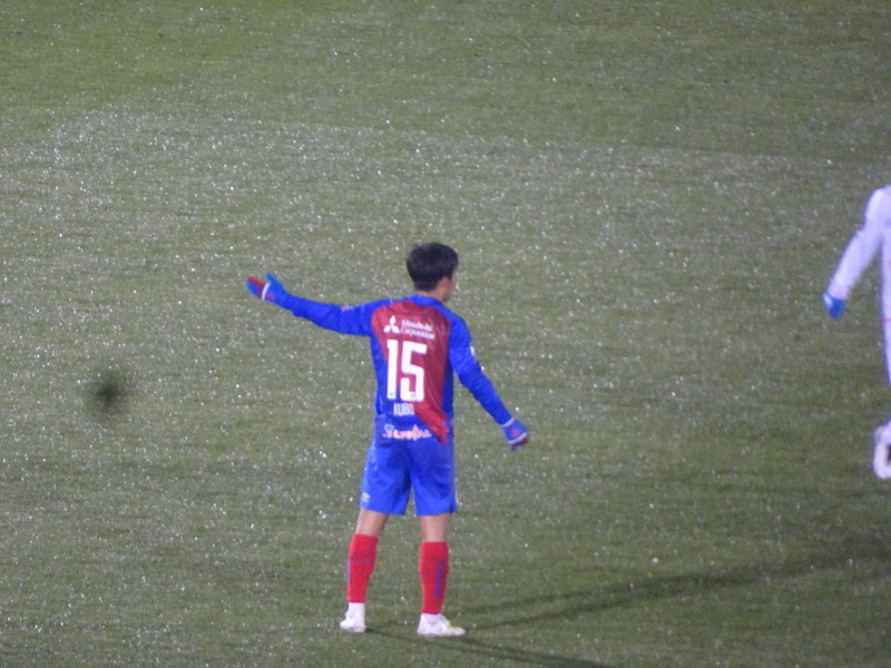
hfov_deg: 2.8
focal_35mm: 702
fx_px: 18069
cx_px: 446
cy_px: 334
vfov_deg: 2.1
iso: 800
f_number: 6.3
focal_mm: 119.94
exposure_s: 1/30
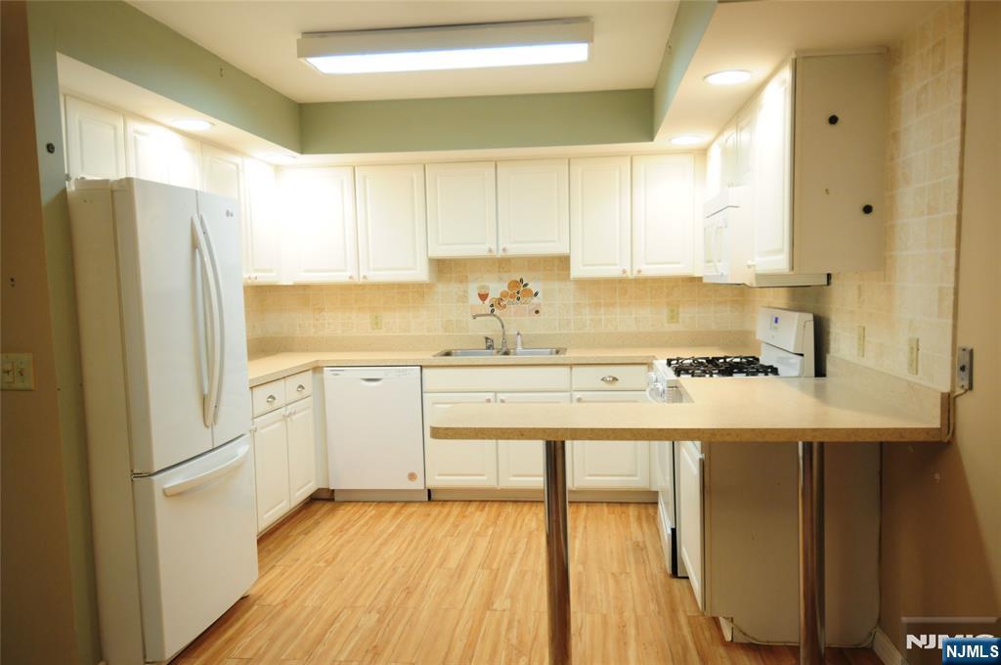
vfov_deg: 47.8
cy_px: 332
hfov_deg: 67.4
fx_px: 750
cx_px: 500
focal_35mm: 27
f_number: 4
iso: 800
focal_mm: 18
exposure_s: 1/30
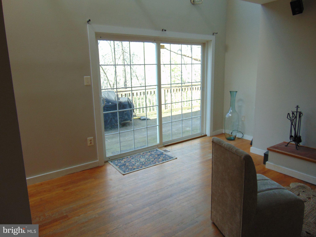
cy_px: 118
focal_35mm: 25
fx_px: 228
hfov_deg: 69.4
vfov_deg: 54.9
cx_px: 158
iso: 80
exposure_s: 1/80
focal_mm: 4.5
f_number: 3
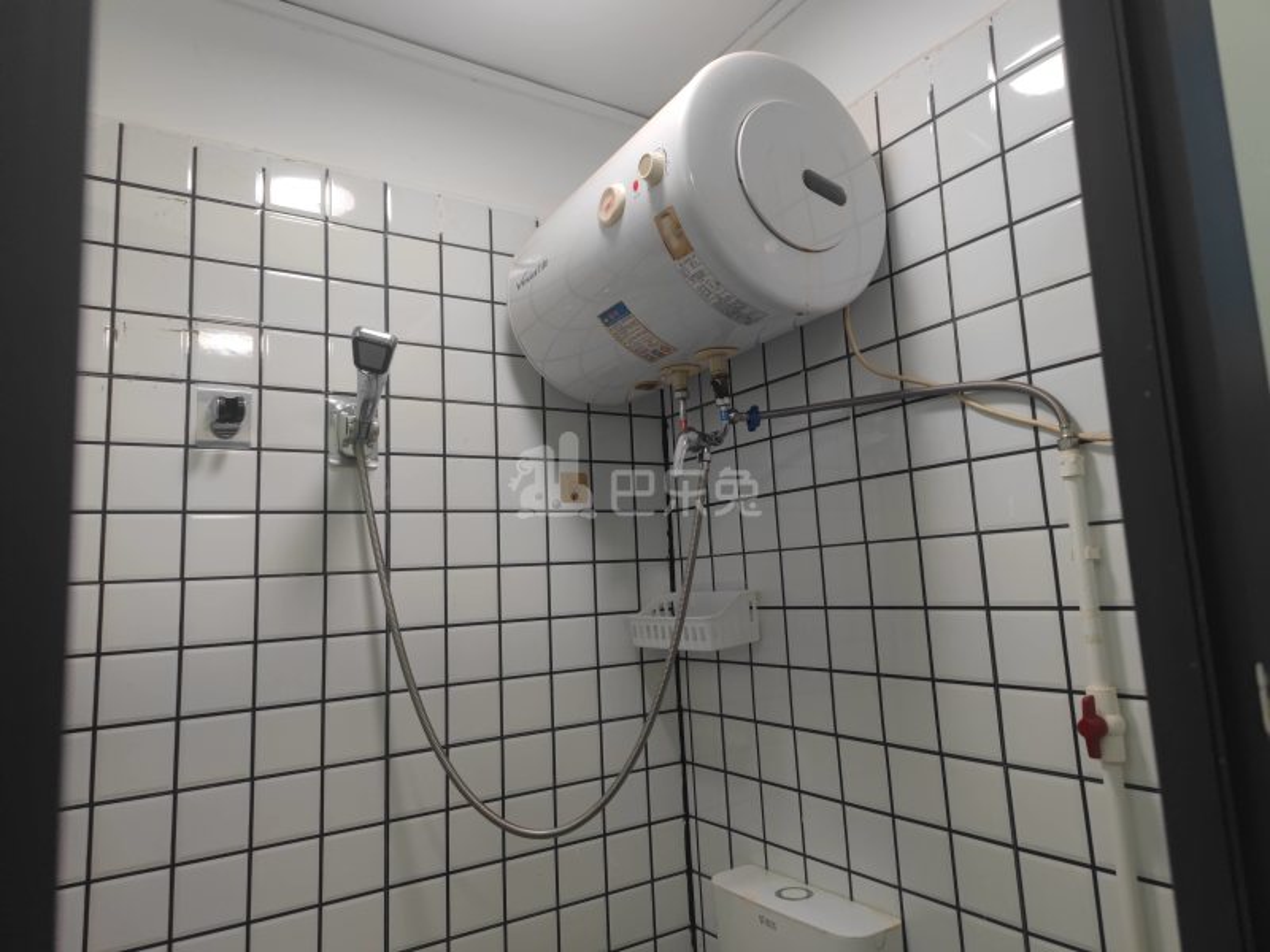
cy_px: 476
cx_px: 635
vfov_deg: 37.7
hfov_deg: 49.0
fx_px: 1394
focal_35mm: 38
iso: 261
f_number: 1.95
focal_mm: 7.59
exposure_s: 1/55
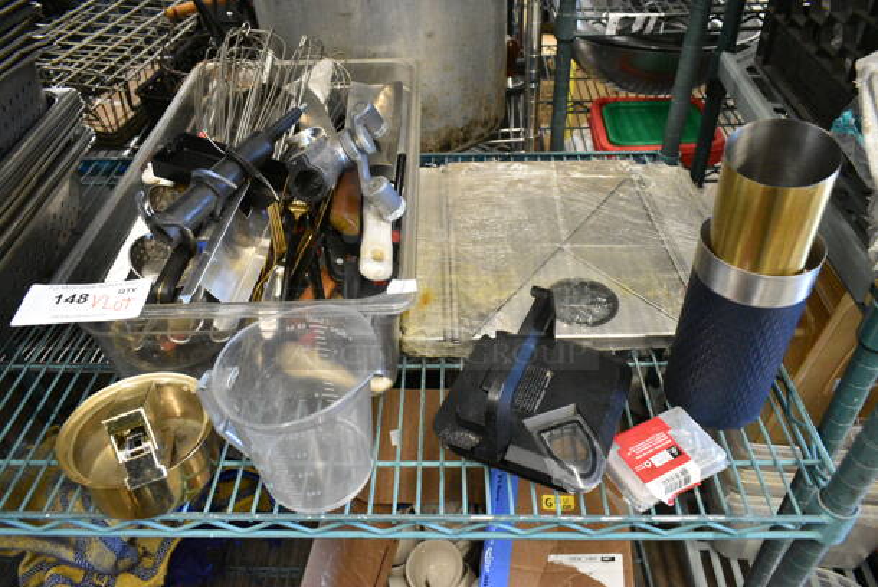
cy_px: 294
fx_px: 659
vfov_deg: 48.0
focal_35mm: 27
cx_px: 439
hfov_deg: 67.3
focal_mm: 18
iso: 6400
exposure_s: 1/160
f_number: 5
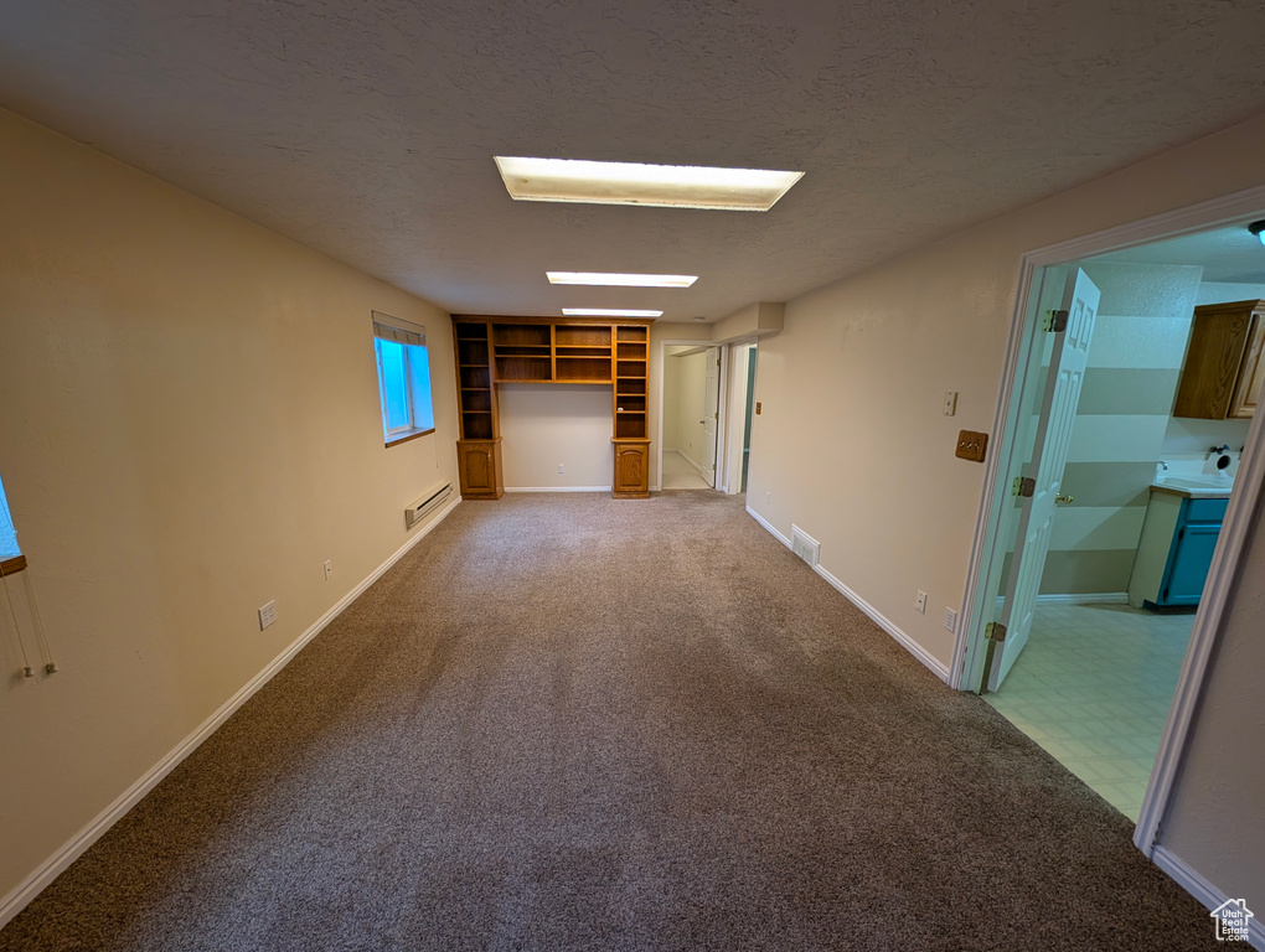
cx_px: 632
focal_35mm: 12
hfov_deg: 110.5
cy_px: 476
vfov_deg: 94.6
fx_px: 439
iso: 93
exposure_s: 1/20
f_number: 1.95
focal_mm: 2.23
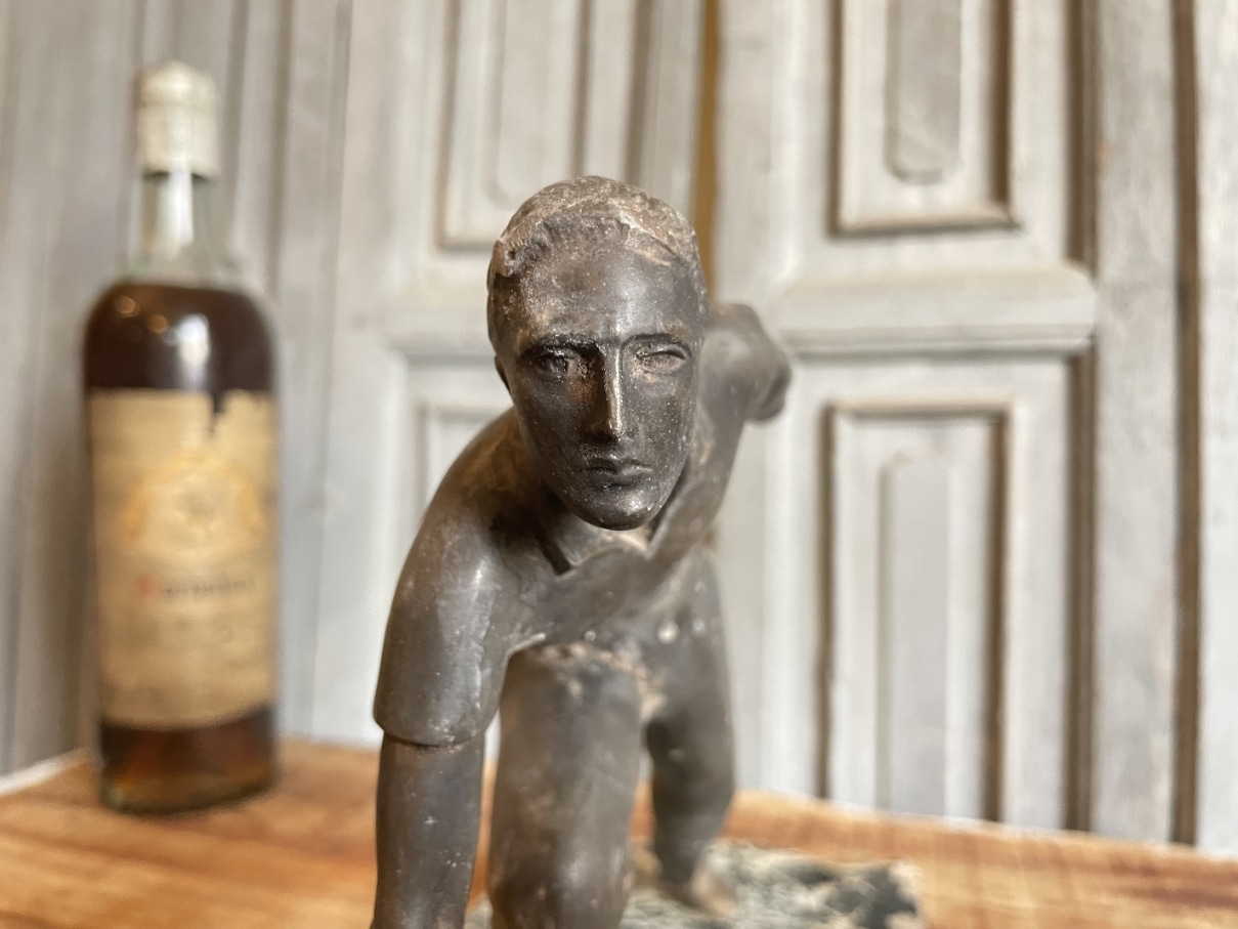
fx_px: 930
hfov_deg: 67.3
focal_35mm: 26
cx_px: 619
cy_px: 464
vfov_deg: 53.1
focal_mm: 4.2
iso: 250
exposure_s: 1/50
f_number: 1.6
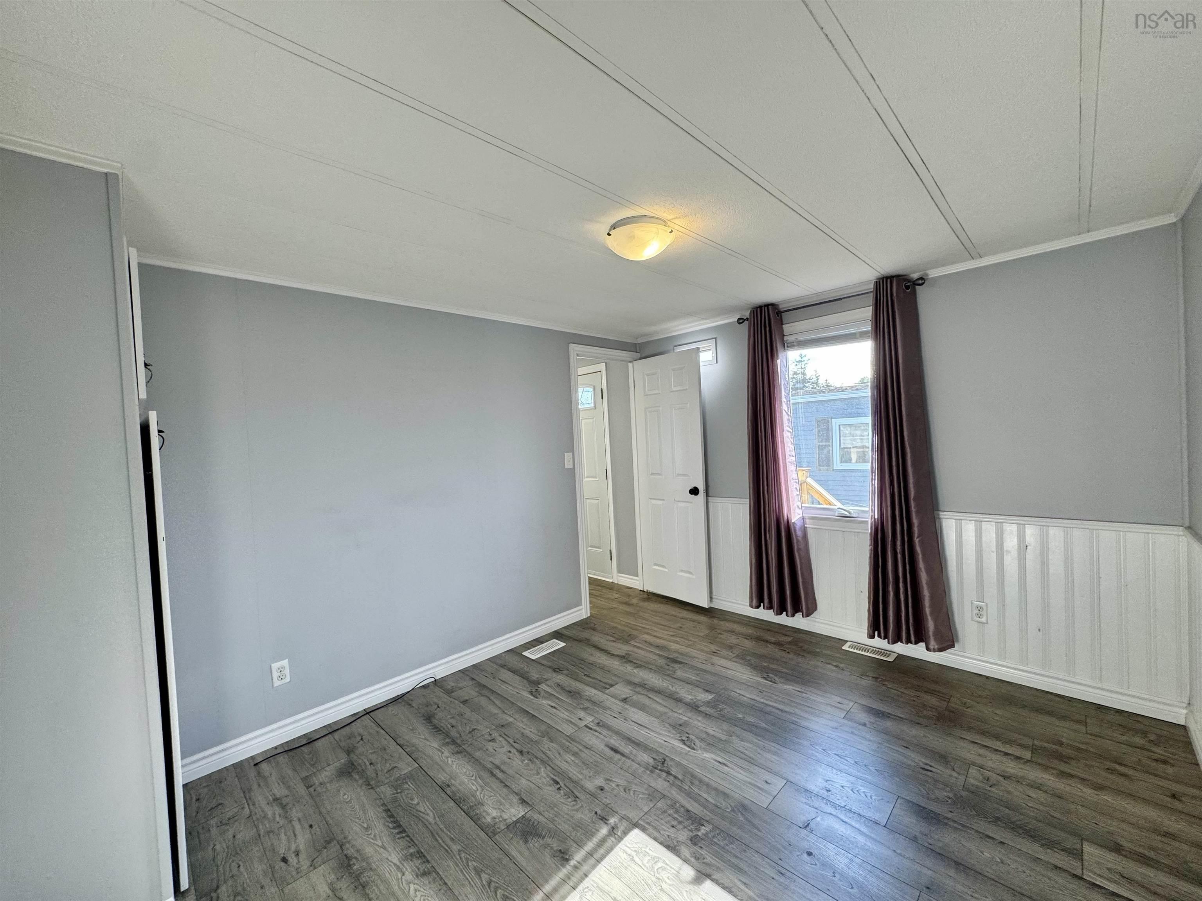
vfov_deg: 85.7
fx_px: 486
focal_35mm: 14
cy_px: 450
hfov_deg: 102.1
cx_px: 601
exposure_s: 1/120
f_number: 2.2
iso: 125
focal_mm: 2.22
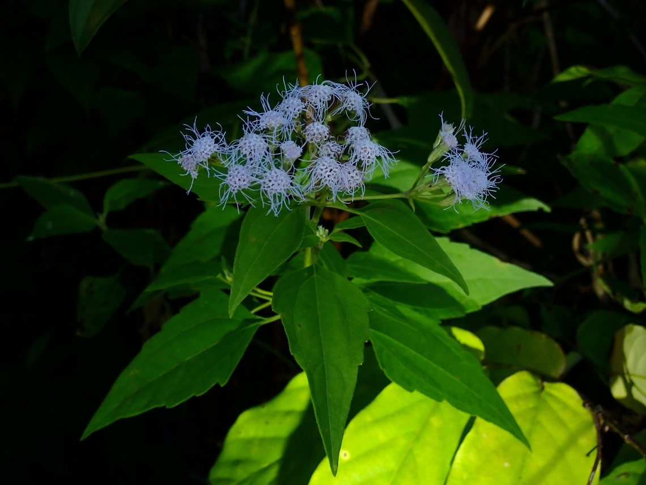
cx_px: 323
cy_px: 242
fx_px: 877
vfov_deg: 30.9
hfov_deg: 40.4
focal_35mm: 47
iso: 200
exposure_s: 1/100
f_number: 4.5
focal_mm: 8.4
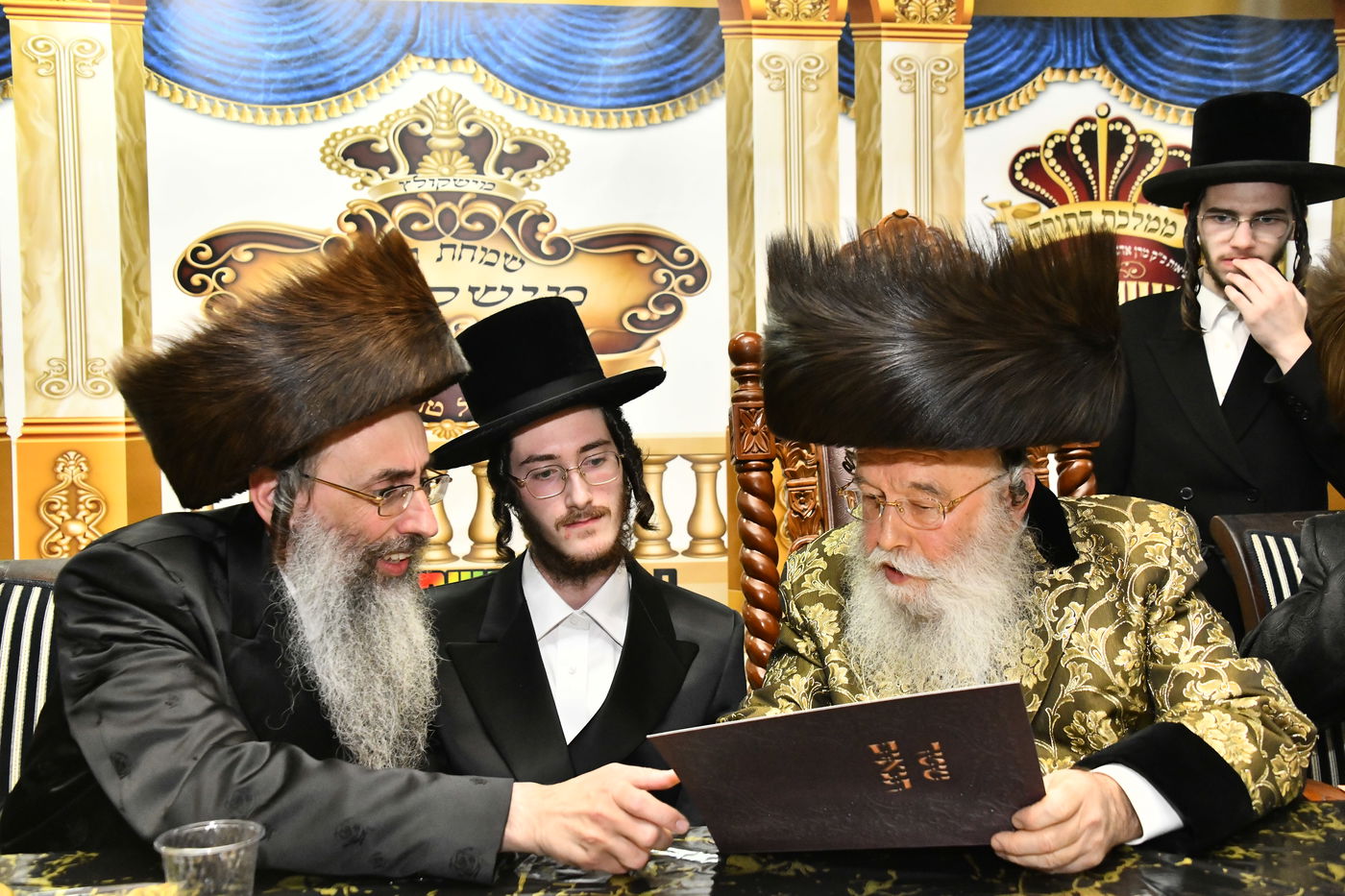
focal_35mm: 38
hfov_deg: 50.7
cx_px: 672
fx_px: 1419
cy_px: 448
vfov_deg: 35.0
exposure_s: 1/125
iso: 3200
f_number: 5.6
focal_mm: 38
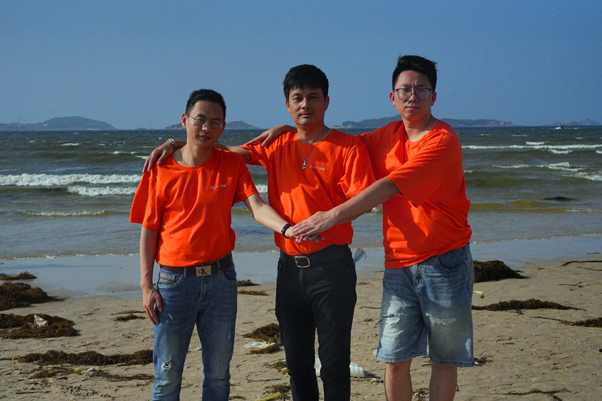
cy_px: 200
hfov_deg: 32.9
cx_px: 301
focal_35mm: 61
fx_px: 1020
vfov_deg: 22.3
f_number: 20
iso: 3200
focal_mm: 61
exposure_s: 1/5000
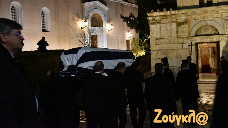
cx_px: 114
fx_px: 242
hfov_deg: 50.5
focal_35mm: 40
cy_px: 53
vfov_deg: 29.7
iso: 10000
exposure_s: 1/160
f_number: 4
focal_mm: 38
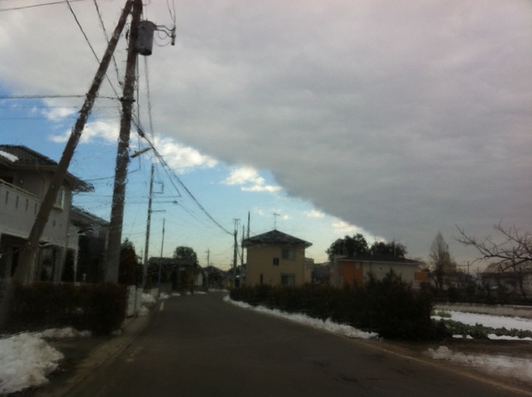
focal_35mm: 35
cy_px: 198
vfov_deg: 40.6
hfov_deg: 52.7
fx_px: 537
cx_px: 266
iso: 80
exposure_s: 1/1207
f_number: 2.8
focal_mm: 3.85
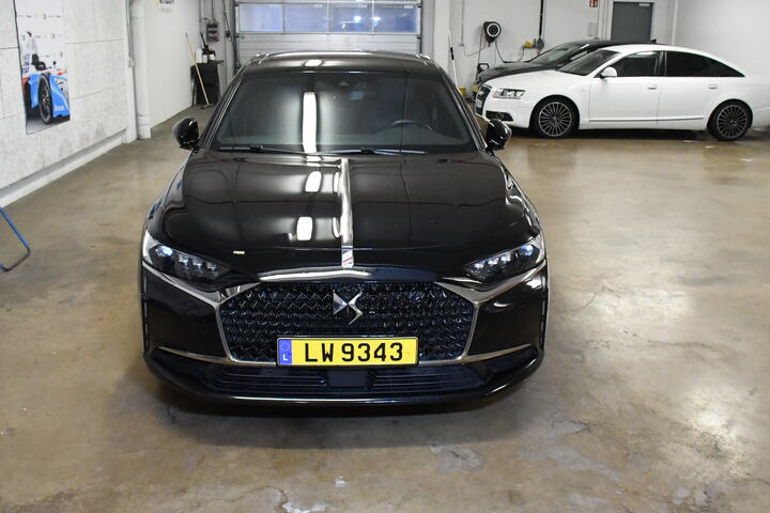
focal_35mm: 36
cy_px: 256
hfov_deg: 53.1
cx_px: 385
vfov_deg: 36.9
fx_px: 770
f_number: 7.1
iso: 10000
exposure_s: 1/200
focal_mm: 18
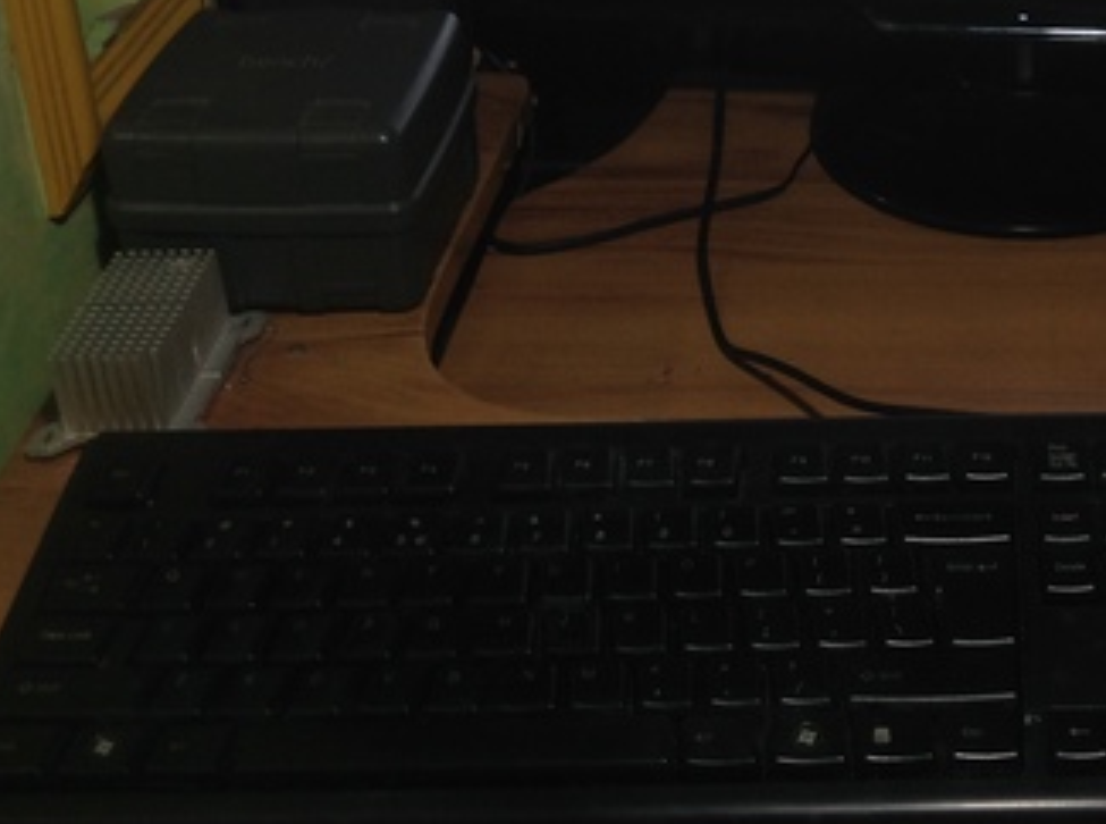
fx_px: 2199
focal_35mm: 69
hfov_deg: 27.2
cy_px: 41
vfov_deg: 20.7
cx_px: 1001
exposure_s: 1/24
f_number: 2.4
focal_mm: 4.28
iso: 64
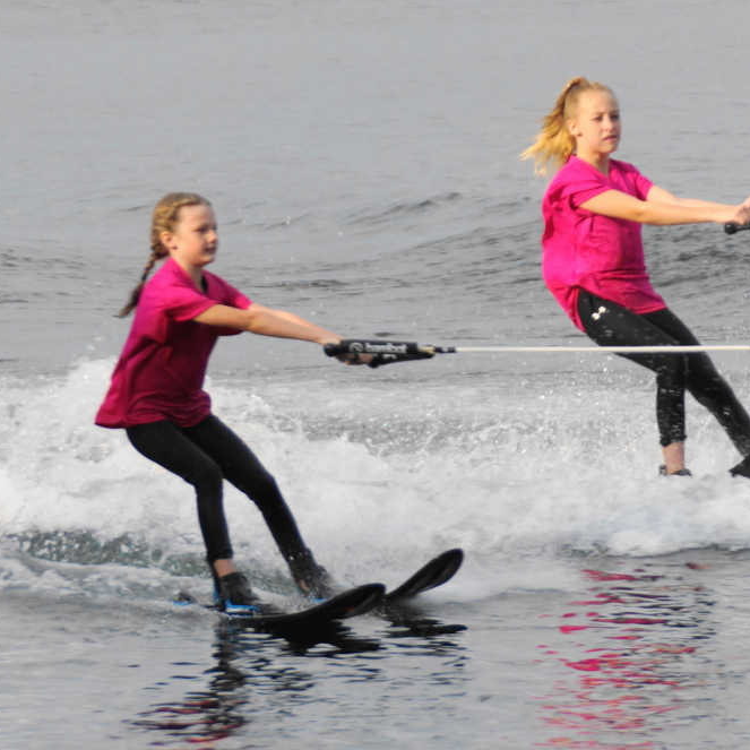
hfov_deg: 8.7
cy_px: 376
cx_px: 485
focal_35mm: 202
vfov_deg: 8.7
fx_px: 4943
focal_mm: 105
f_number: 5.6
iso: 100
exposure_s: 1/200
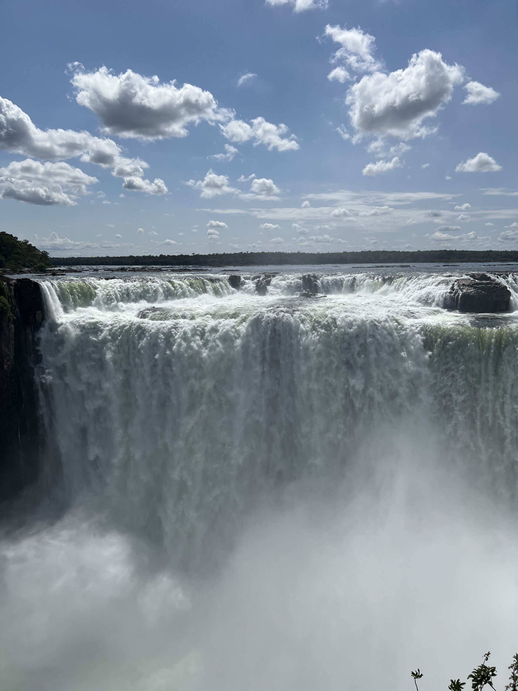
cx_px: 259
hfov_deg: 53.1
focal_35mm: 26
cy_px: 346
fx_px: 519
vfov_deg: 67.3
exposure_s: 1/16393
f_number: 1.5
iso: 50
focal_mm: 5.7
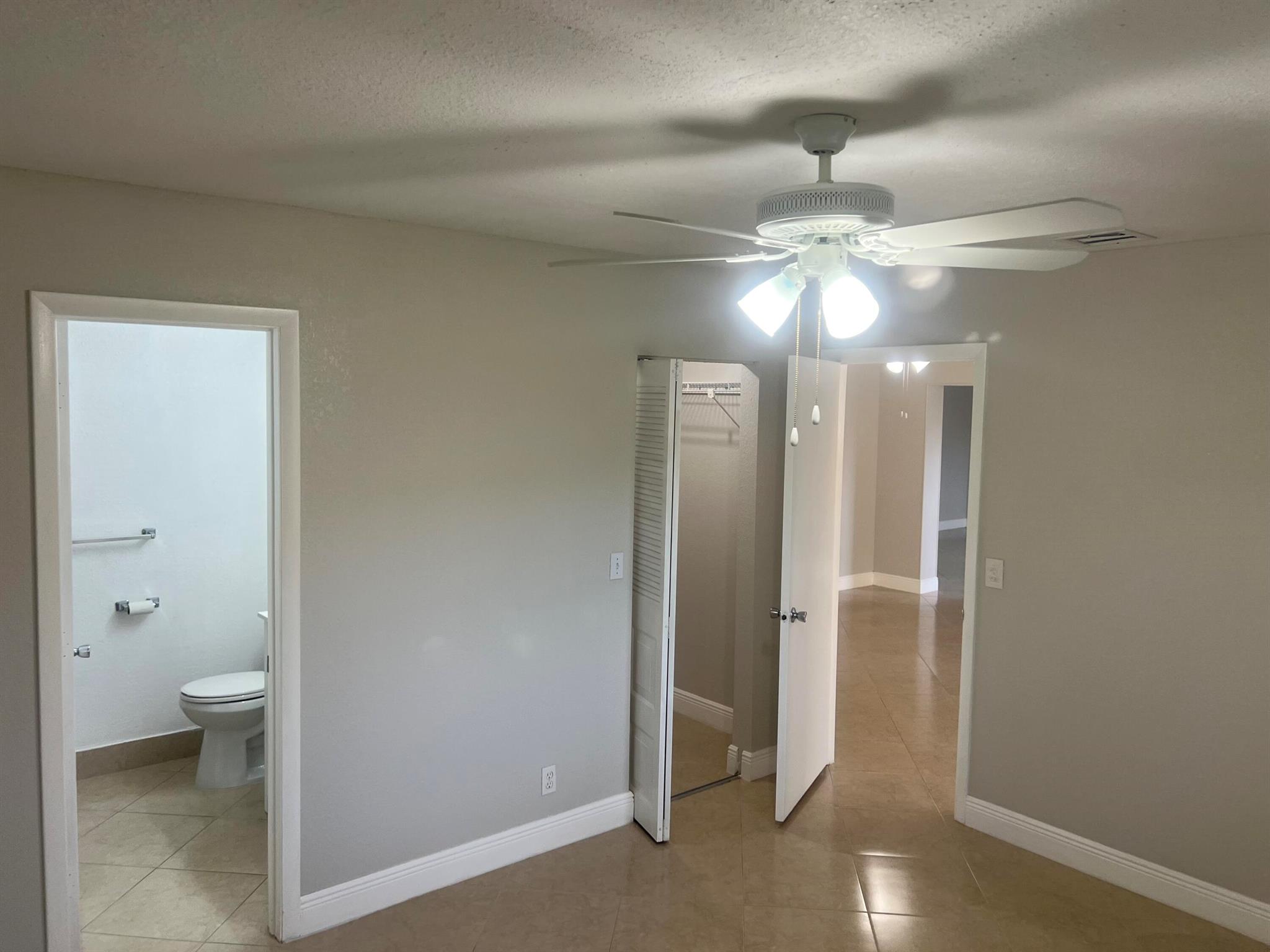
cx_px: 635
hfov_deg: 67.3
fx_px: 954
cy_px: 476
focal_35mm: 26
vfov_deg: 53.1
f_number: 1.5
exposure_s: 1/120
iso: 64
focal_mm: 5.7
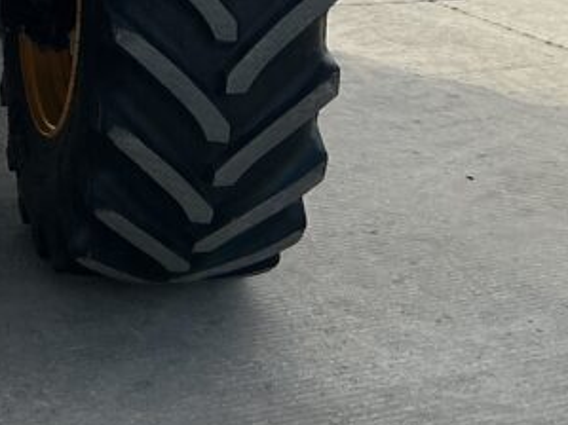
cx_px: -82
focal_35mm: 96
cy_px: -247
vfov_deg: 14.2
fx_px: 1575
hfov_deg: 19.5
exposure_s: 1/1490
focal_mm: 3
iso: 25
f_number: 1.8
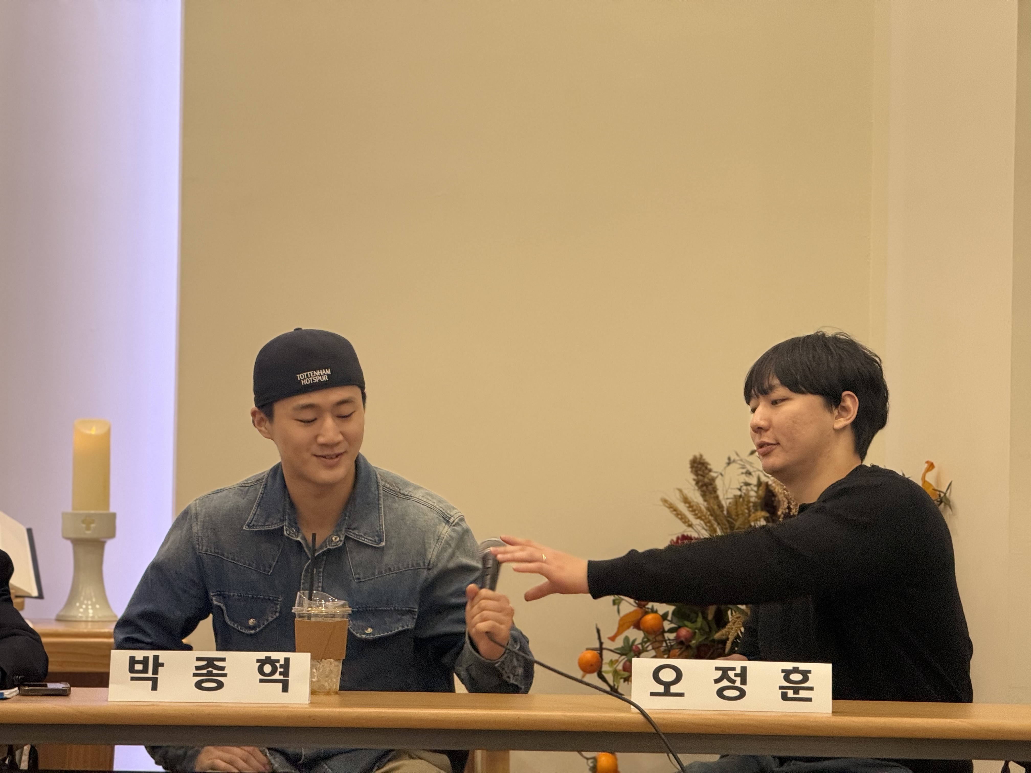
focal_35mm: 120
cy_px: 386
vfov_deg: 12.3
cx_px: 516
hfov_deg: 16.4
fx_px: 3574
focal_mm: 15.66
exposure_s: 1/120
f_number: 2.8
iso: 200
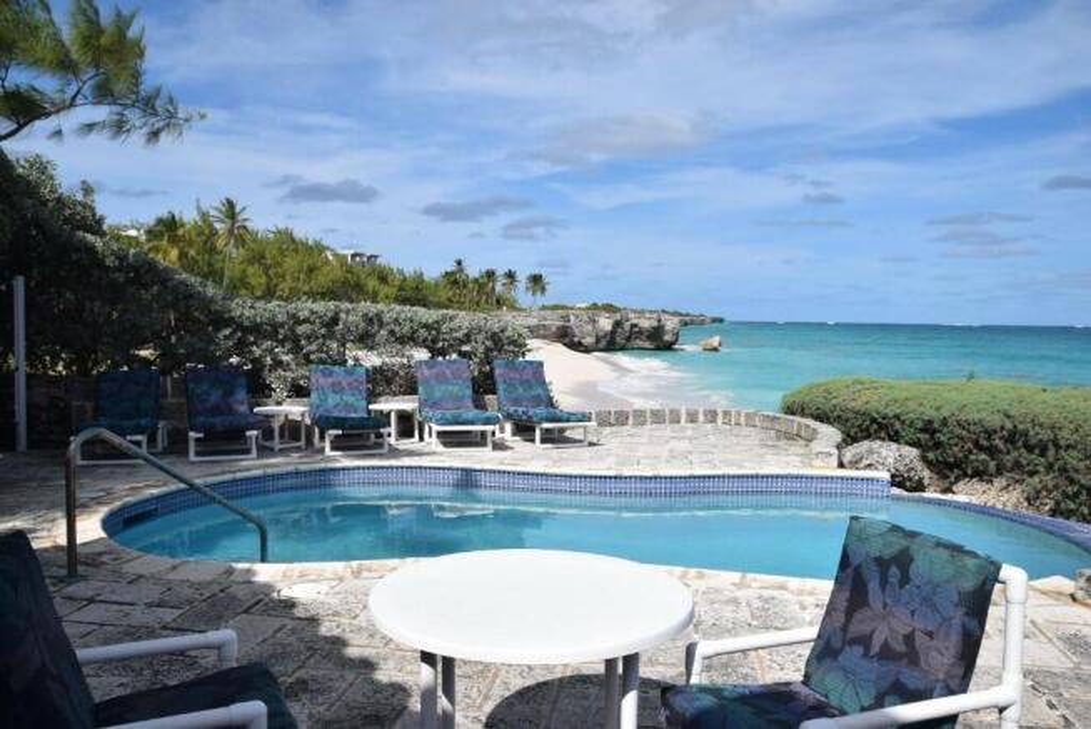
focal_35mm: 27
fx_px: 819
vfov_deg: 48.0
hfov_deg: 67.3
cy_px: 364
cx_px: 546
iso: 200
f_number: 11
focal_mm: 18
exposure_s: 1/500
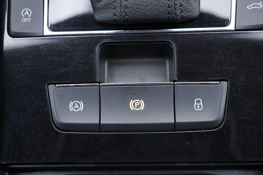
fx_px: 263
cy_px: 88
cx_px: 132
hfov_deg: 53.1
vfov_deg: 36.9
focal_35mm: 36
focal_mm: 24
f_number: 2.8
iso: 400
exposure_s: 1/40
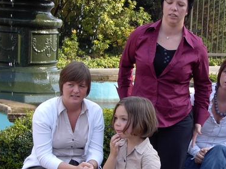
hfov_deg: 16.3
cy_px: 134
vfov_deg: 12.3
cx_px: 173
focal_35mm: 120
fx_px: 783
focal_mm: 11.5
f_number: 3.6
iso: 70
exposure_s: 1/150
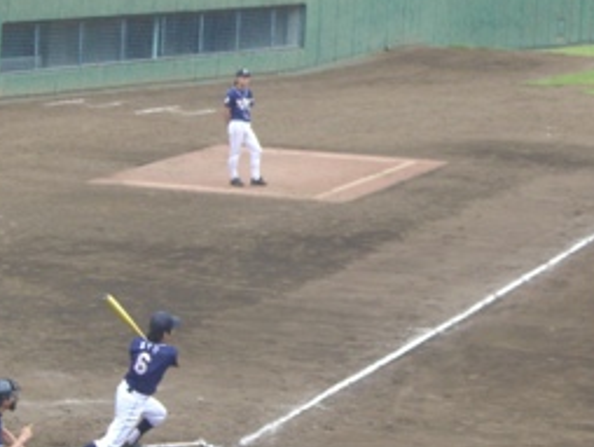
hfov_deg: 9.8
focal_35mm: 201
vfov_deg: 7.4
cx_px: 339
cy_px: 286
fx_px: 3452
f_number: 5.4
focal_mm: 23.7
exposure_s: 1/400
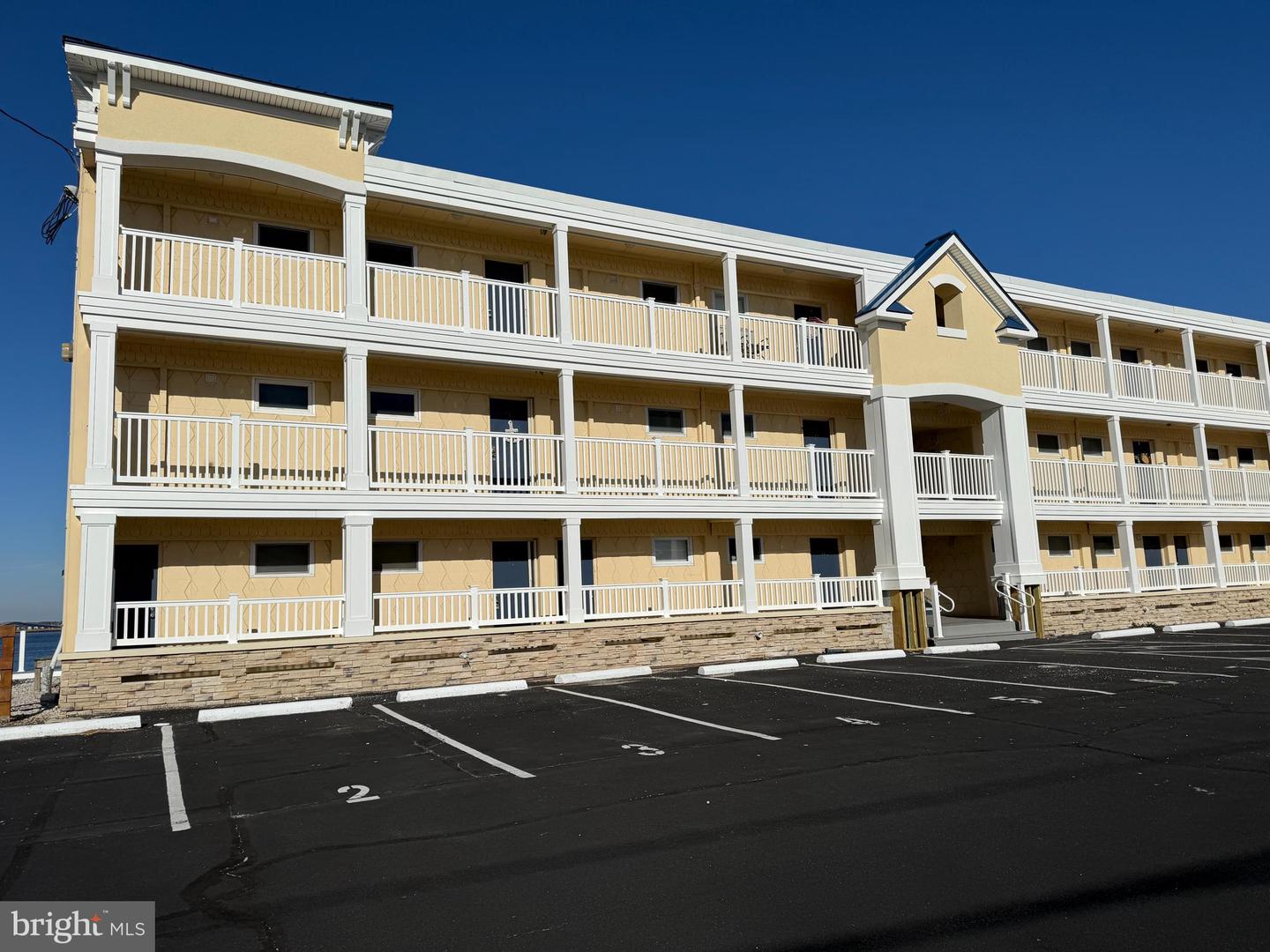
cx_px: 635
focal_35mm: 24
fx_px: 881
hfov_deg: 71.6
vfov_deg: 56.8
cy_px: 476
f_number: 1.78
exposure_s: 1/14286
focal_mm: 6.76
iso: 50
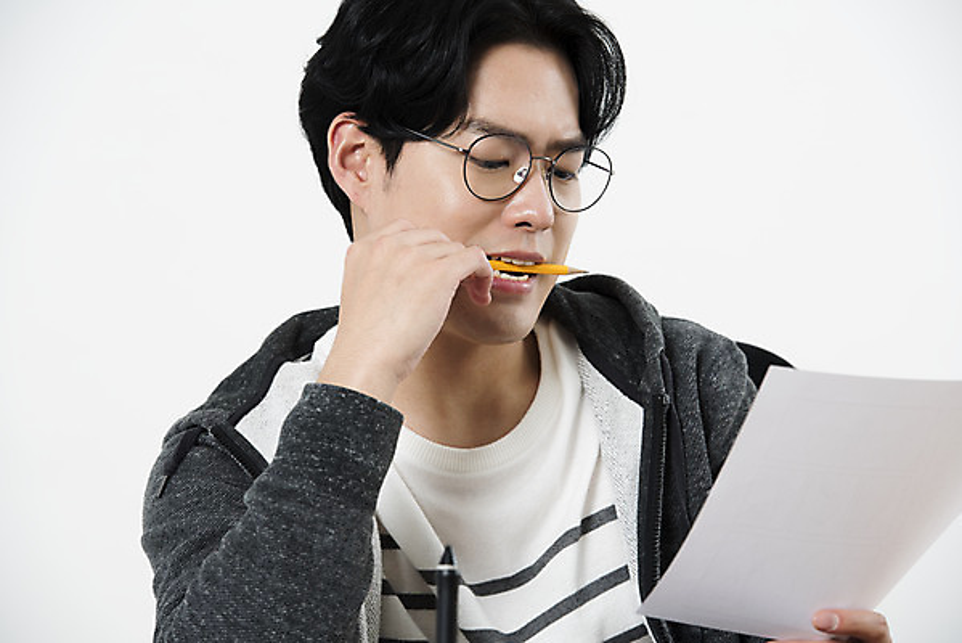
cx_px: 481
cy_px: 322
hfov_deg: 12.1
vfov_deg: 8.1
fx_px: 4545
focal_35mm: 170
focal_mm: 170
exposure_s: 1/125
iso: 64
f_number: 8
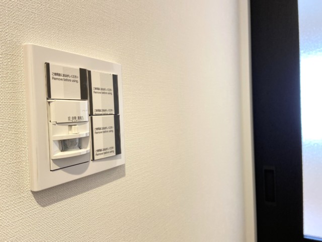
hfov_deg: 67.3
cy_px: 121
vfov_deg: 53.1
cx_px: 161
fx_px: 242
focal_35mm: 26
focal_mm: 4.25
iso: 250
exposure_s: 1/60
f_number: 1.8
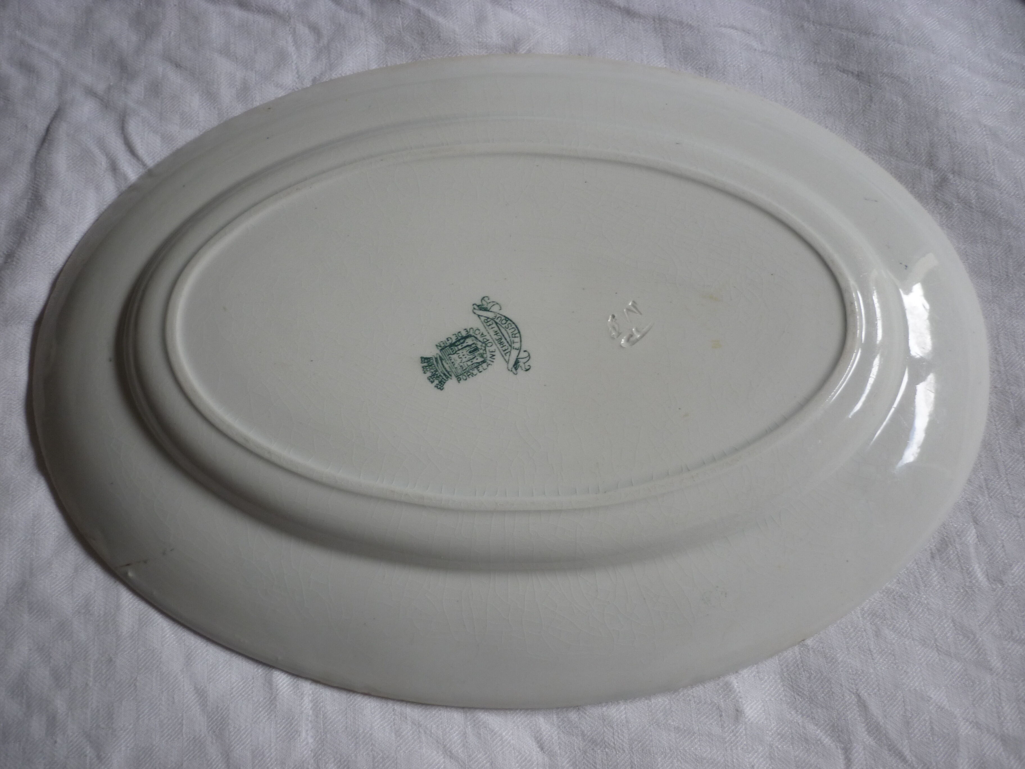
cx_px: 512
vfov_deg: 42.9
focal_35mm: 33
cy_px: 384
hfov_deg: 55.4
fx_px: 977
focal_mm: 5.5
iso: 80
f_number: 2.8
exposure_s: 1/30
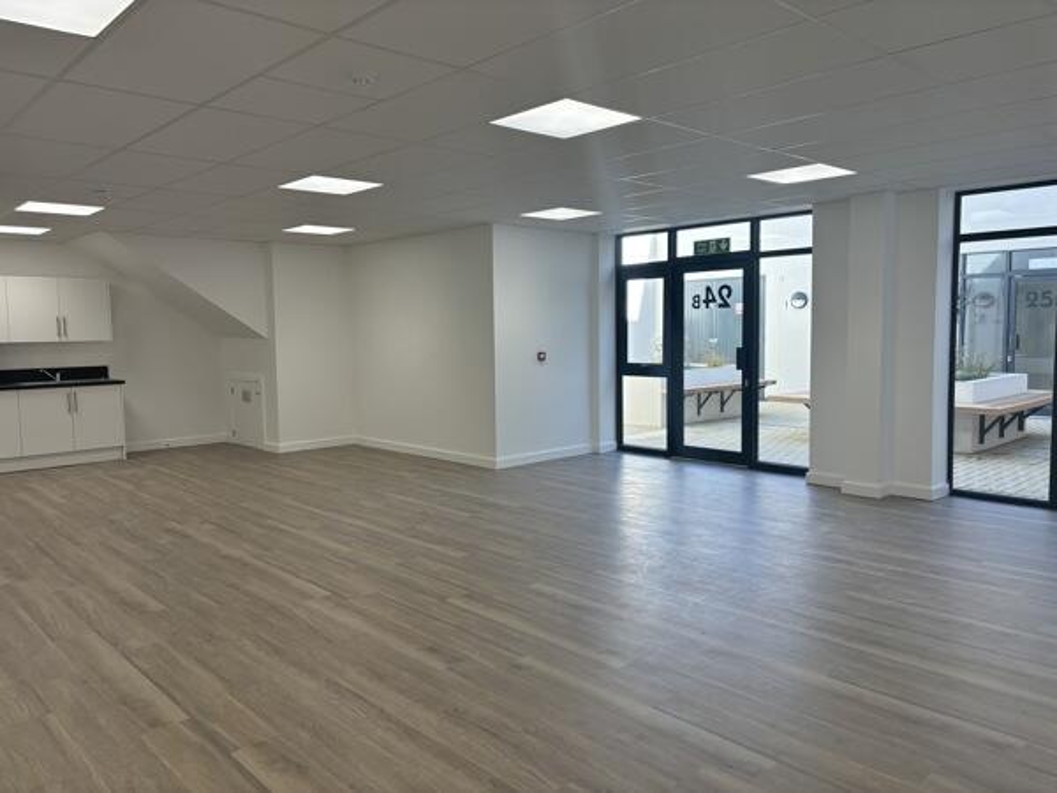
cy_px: 396
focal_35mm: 26
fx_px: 794
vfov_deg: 53.1
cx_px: 528
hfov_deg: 67.3
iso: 50
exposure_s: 1/182
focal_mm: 5.96
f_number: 1.6
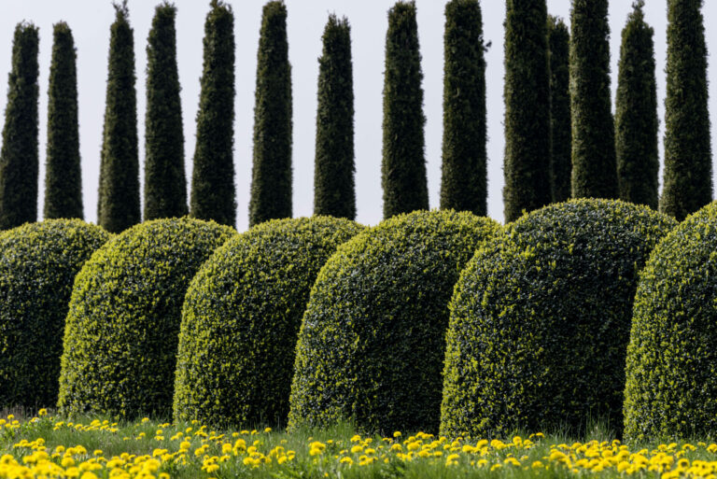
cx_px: 358
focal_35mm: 310
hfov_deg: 6.6
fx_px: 6177
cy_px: 240
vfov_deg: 4.4
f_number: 11
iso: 200
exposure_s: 1/250
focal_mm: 310
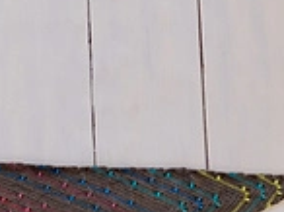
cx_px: -307
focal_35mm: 156
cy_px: 199
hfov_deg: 11.3
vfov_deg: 9.4
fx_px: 1278
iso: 1600
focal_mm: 24.7
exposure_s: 1/100
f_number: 4
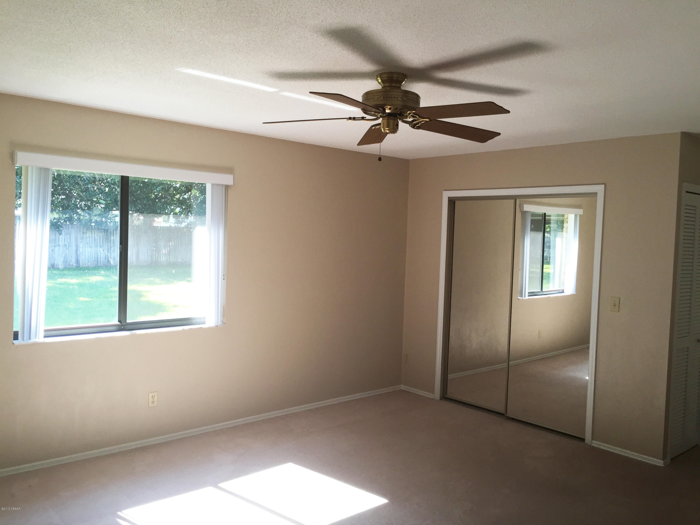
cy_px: 262
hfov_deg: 61.7
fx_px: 586
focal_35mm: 29
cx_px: 350
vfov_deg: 48.2
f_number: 2.2
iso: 50
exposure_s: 1/120
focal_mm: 4.15
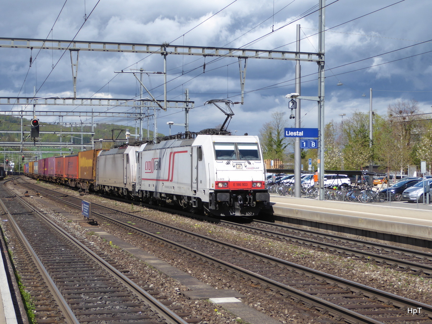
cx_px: 216
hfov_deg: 28.2
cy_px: 162
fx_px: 861
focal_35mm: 69
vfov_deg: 21.3
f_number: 4.4
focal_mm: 11.7
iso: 80
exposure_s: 1/400
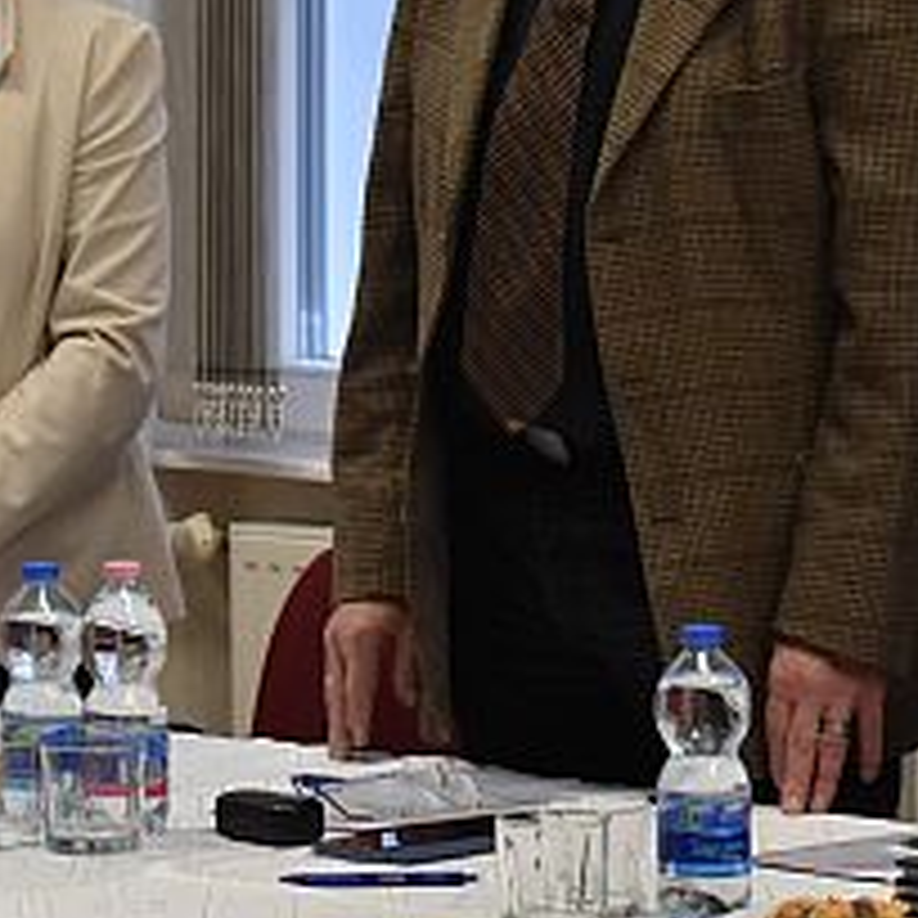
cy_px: 83
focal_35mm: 220
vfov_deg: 7.9
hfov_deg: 7.9
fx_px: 6611
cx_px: 598
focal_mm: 55
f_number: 5.6
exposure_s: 1/125
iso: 1250
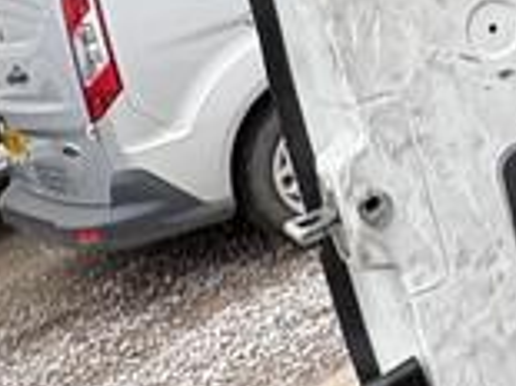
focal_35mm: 81
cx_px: 809
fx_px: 1206
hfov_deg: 20.2
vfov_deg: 16.9
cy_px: -150
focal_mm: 2.22
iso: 125
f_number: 2.2
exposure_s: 1/99
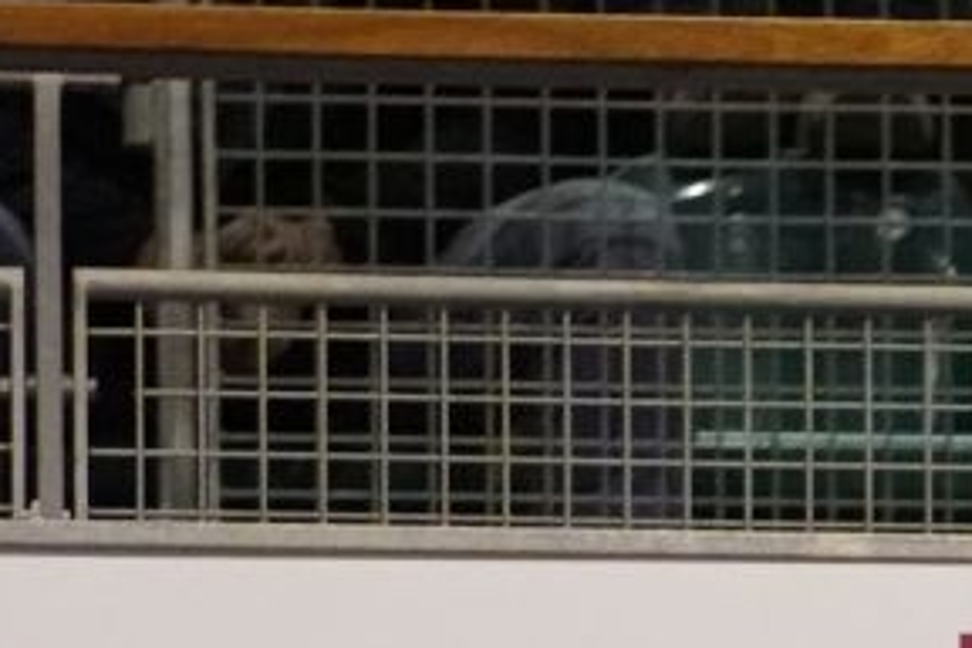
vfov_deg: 1.1
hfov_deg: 1.6
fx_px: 33801
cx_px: 1728
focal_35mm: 1252
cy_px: 1742
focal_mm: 200
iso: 6400
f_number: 2.8
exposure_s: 1/1000
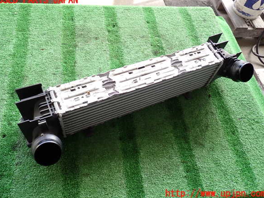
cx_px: 132
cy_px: 97
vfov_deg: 45.4
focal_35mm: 31
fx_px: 236
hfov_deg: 58.4
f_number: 2.3
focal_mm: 5.4
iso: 160
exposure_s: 1/60
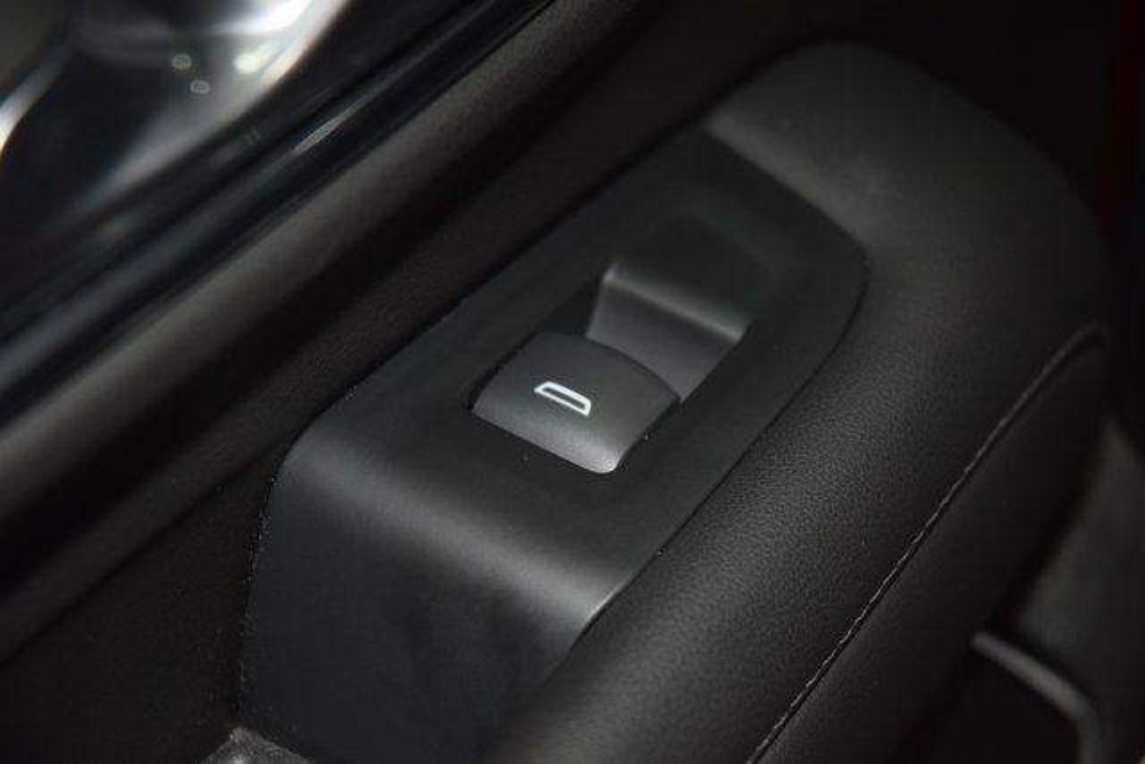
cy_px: 382
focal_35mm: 105
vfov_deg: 13.0
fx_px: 3340
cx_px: 572
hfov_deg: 19.5
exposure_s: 1/80
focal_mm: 70
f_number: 4.5
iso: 1600
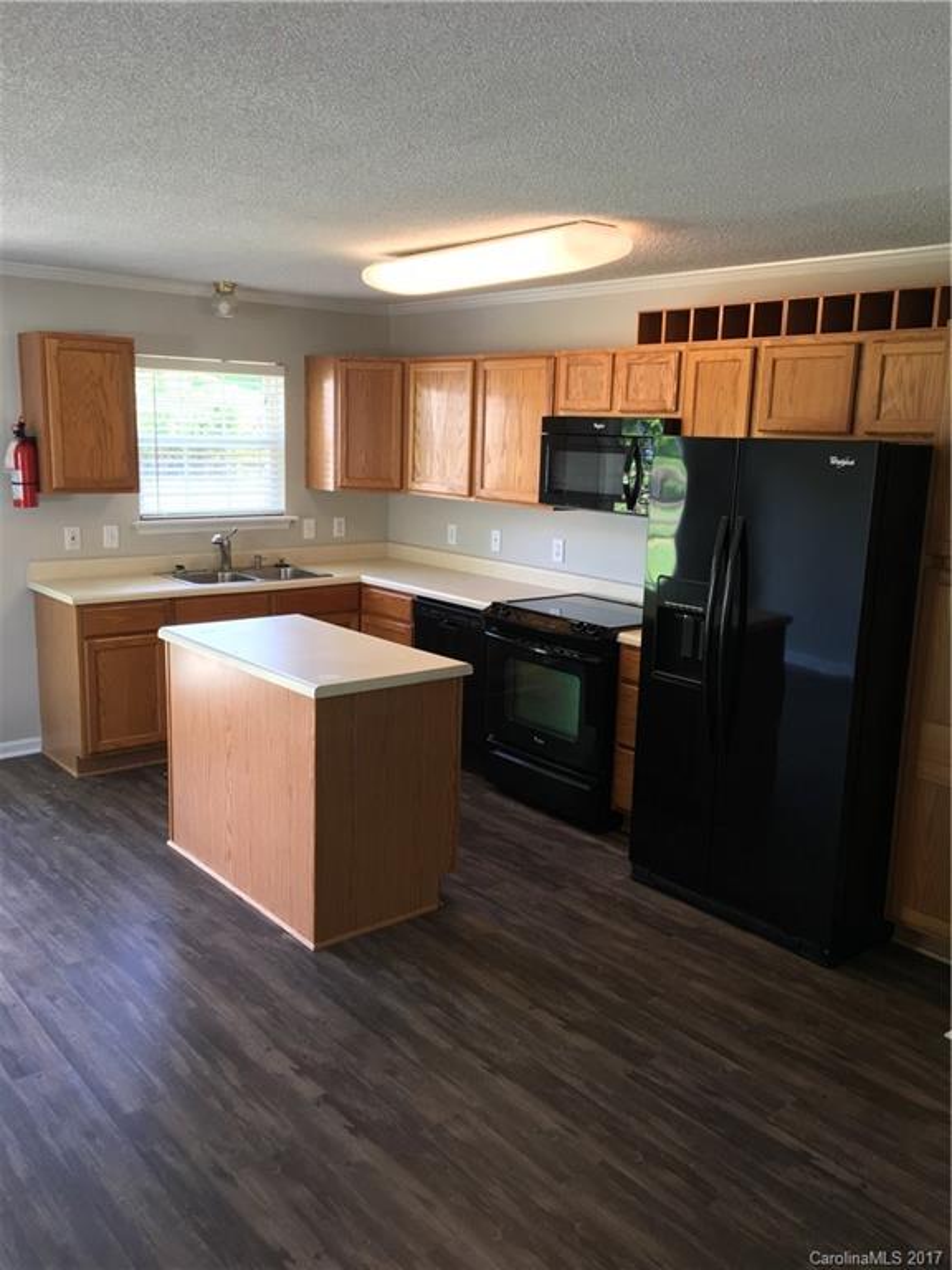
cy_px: 635
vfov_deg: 61.7
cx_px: 476
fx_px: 1063
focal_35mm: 29
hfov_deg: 48.2
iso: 50
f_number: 2.2
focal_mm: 4.15
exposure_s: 1/30
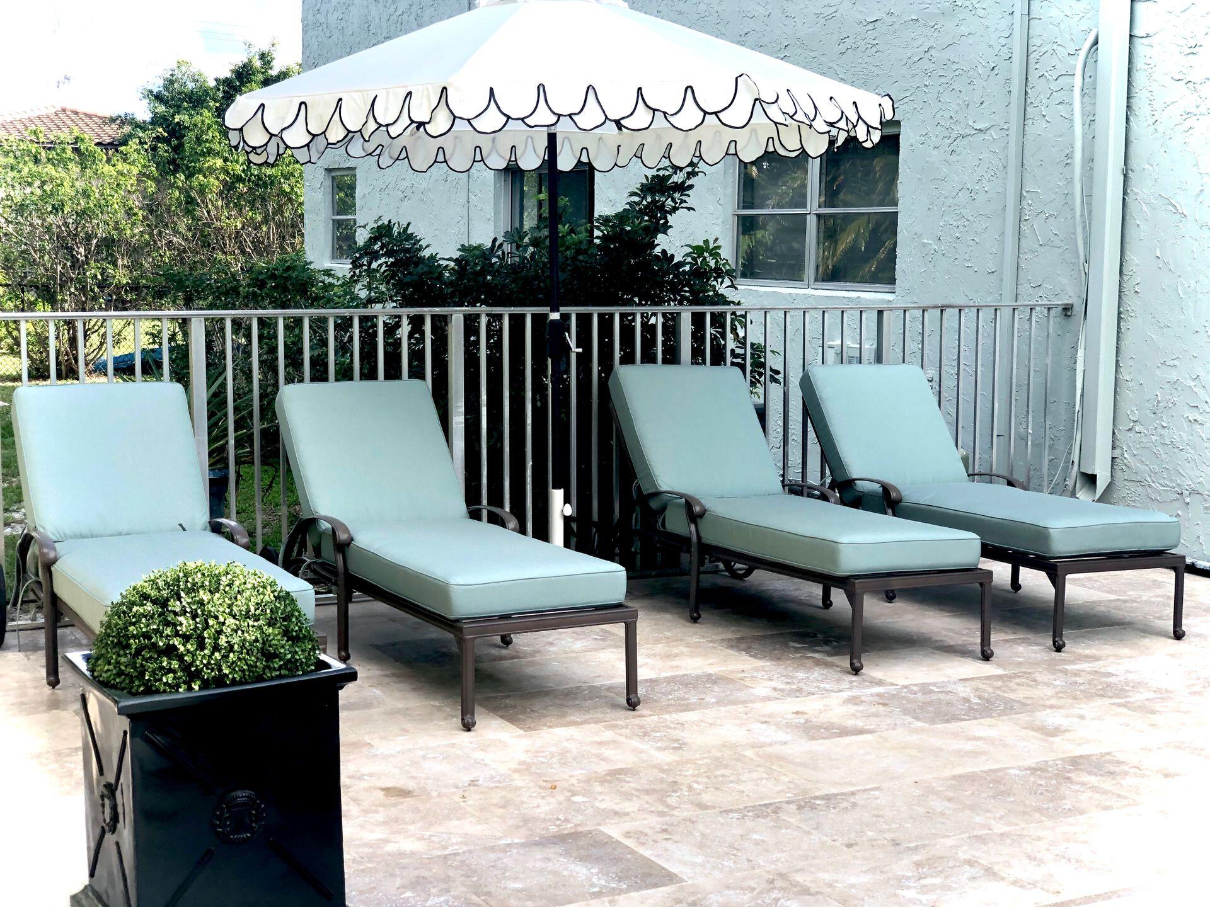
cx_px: 605
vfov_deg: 28.0
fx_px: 1818
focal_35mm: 52
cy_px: 454
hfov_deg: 36.8
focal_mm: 6
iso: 16
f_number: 2.4
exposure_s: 1/282
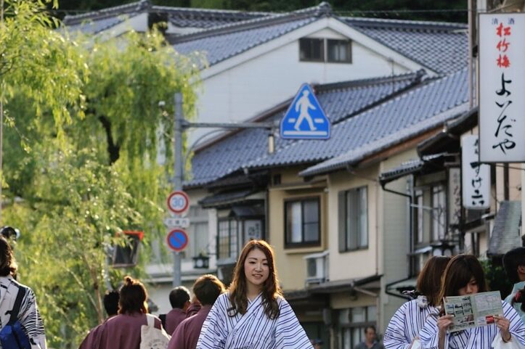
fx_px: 3614
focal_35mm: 248
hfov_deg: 8.3
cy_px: 177
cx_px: 203
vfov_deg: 5.5
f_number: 2.8
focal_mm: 70
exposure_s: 1/1600
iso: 200
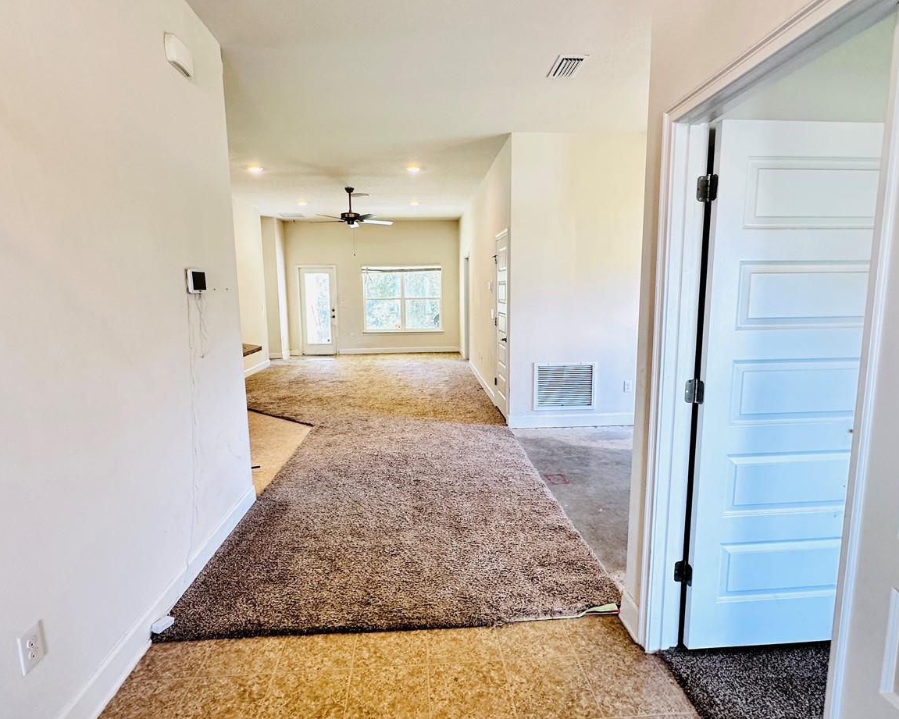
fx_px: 506
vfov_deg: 70.9
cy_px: 361
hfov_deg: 83.3
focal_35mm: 19
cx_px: 445
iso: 160
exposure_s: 1/60
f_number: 2.2
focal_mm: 2.22
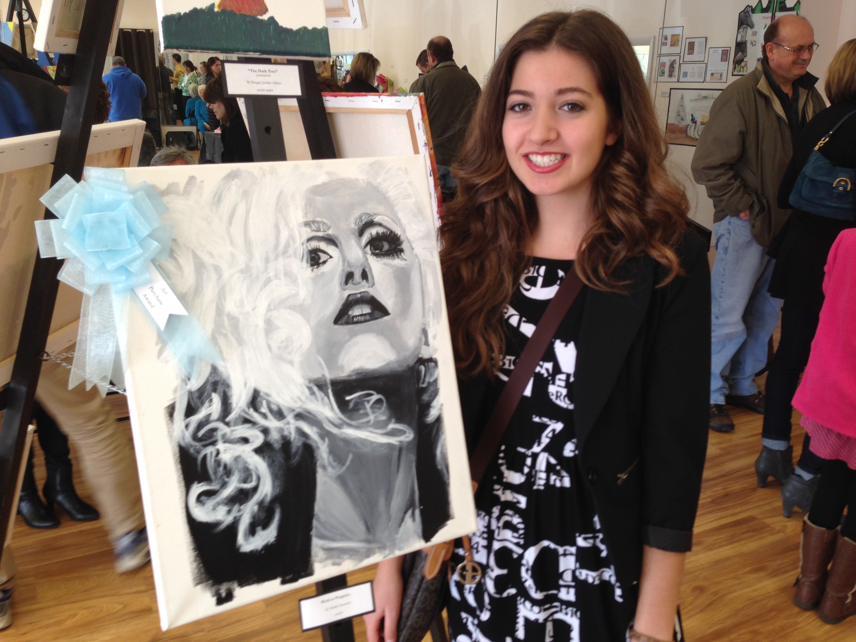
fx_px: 816
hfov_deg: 55.4
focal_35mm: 33
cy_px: 321
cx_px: 428
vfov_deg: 42.9
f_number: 2.4
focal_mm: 4.12
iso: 50
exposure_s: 1/40
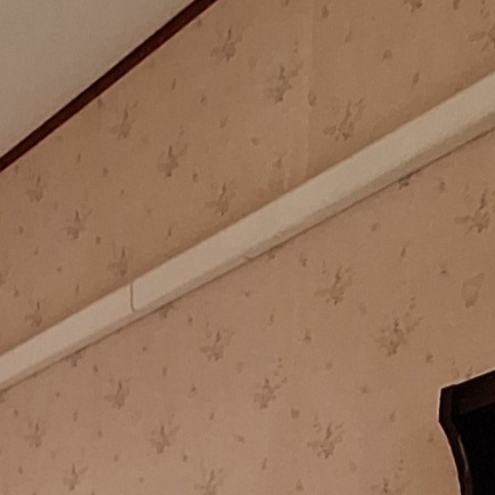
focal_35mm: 68
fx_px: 1100
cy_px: 1163
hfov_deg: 22.3
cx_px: -175
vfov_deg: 15.3
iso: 200
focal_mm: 1.74
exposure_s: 1/50
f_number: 2.2
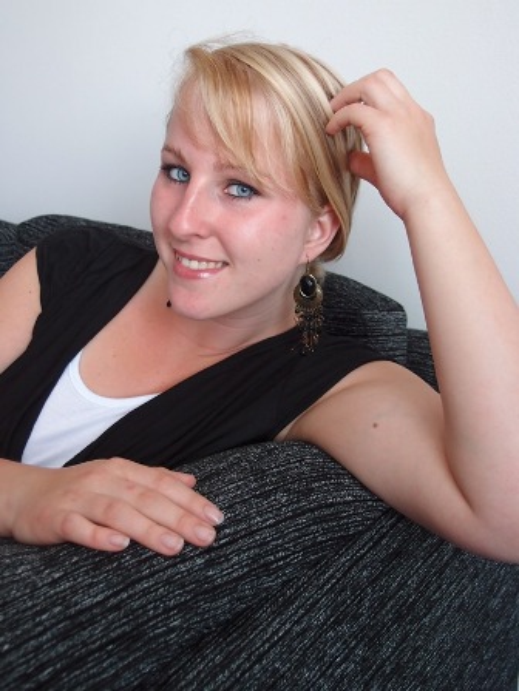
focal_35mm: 38
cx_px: 260
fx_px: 760
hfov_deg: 37.7
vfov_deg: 49.0
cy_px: 346
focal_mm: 8.16
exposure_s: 1/60
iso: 200
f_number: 2
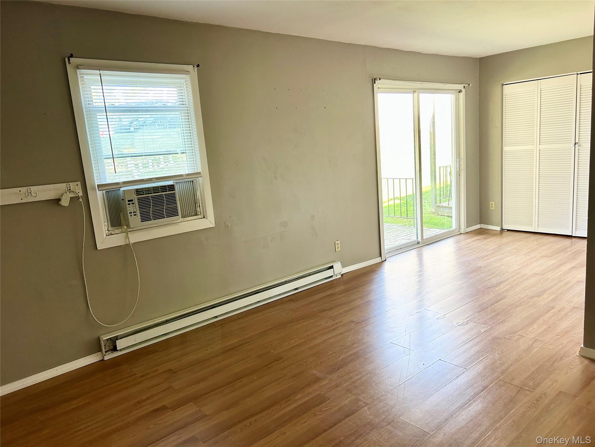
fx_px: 447
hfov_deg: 67.3
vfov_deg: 53.1
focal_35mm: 26
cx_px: 298
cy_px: 224
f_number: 1.5
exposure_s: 1/121
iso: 100
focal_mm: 5.7
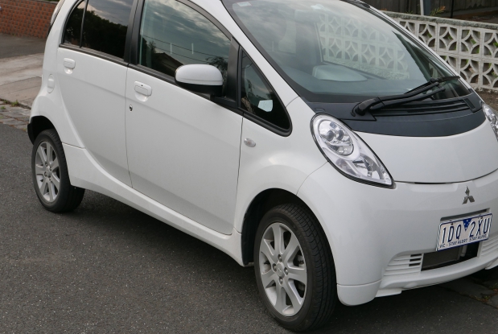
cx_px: 282
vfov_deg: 22.0
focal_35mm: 62
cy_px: 155
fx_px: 859
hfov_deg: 32.3
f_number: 5.6
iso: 200
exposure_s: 1/640
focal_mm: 22.7
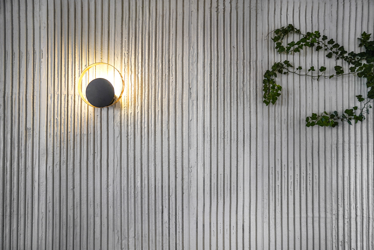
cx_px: 187
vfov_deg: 70.4
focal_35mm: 17
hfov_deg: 93.3
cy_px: 125
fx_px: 177
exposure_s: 1/40
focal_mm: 17
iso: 400
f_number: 2.8
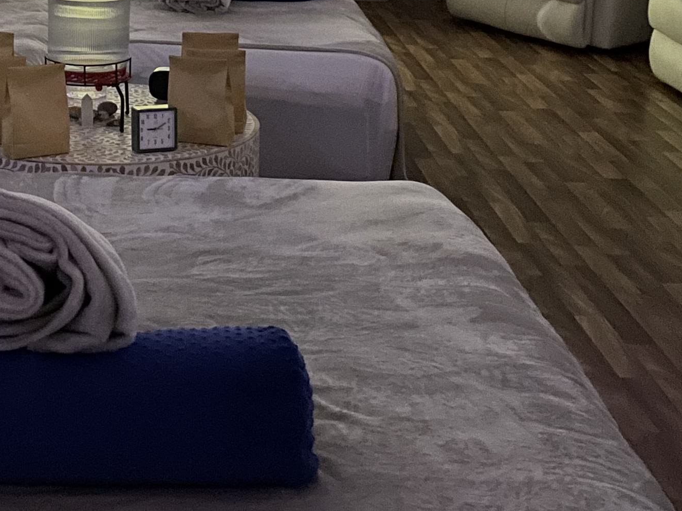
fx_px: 1556
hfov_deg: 24.1
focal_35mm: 79
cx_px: 79
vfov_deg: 18.0
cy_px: -44
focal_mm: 4.2
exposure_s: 1/13
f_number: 1.6
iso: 500
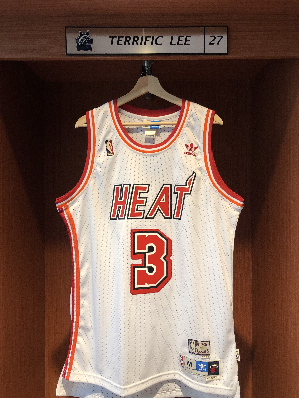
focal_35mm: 28
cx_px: 150
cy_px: 199
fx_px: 322
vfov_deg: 63.4
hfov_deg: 49.7
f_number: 1.8
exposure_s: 1/30
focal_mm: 3.99
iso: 20
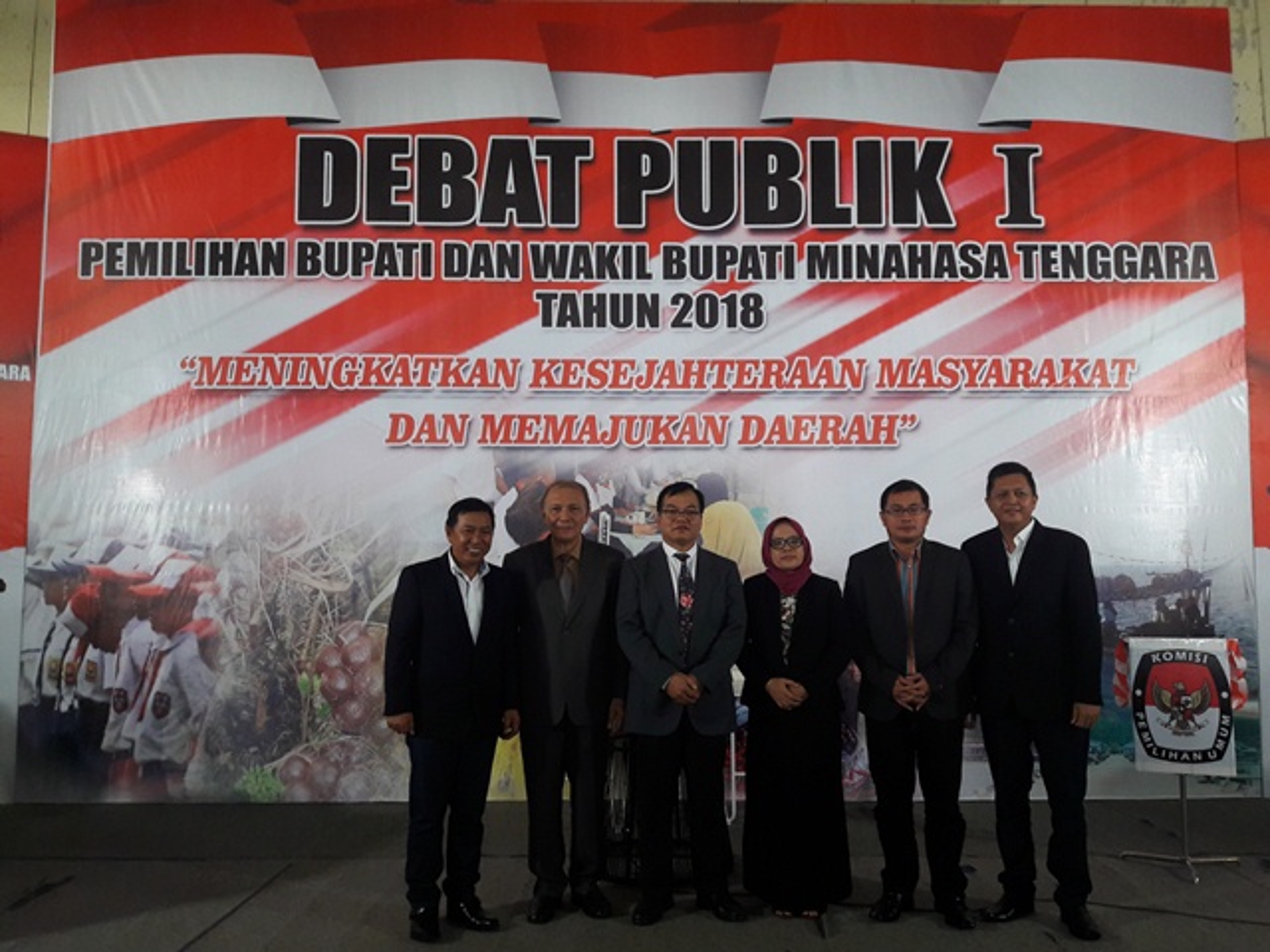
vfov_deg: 49.7
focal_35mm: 28
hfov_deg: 63.4
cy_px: 476
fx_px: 1027
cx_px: 635
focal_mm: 3.7
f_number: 1.9
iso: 100
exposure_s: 1/33
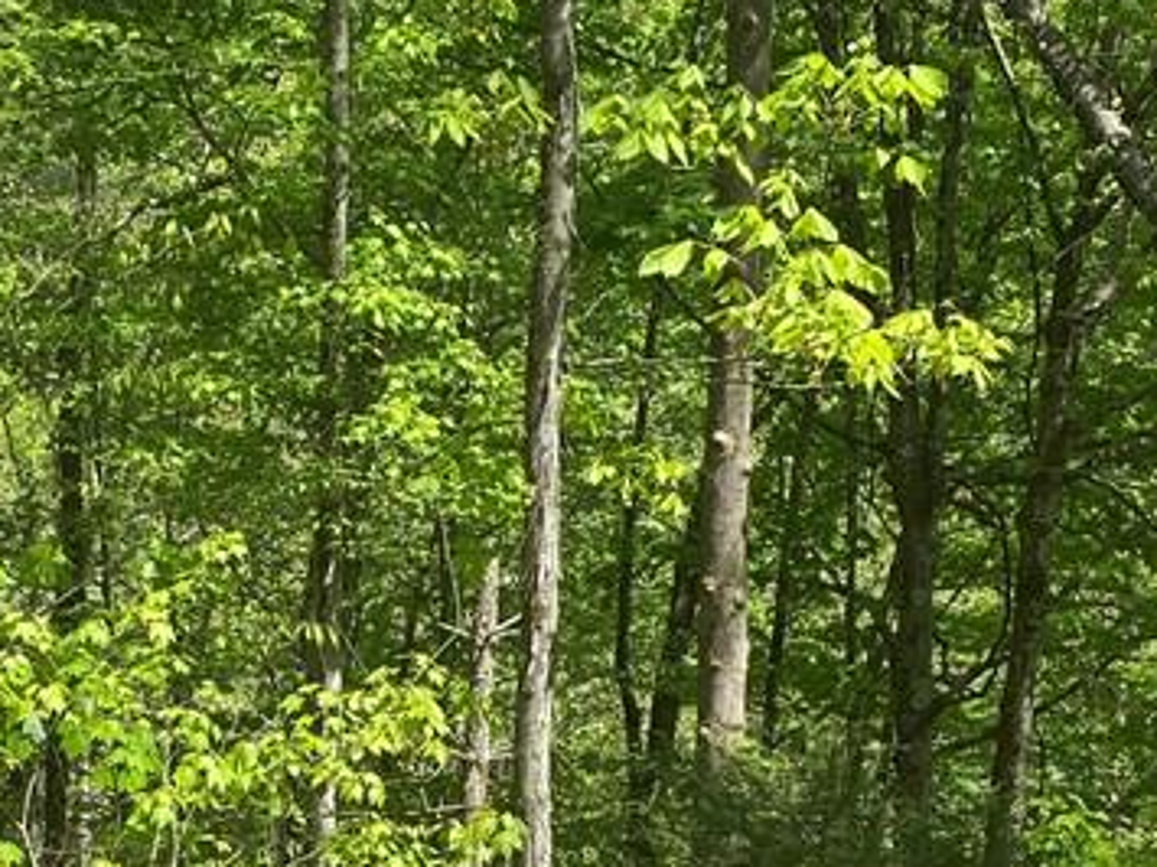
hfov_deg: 25.9
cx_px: 385
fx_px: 2506
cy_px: 769
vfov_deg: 19.3
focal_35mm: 75
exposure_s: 1/1025
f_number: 1.8
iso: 32
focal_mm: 4.25
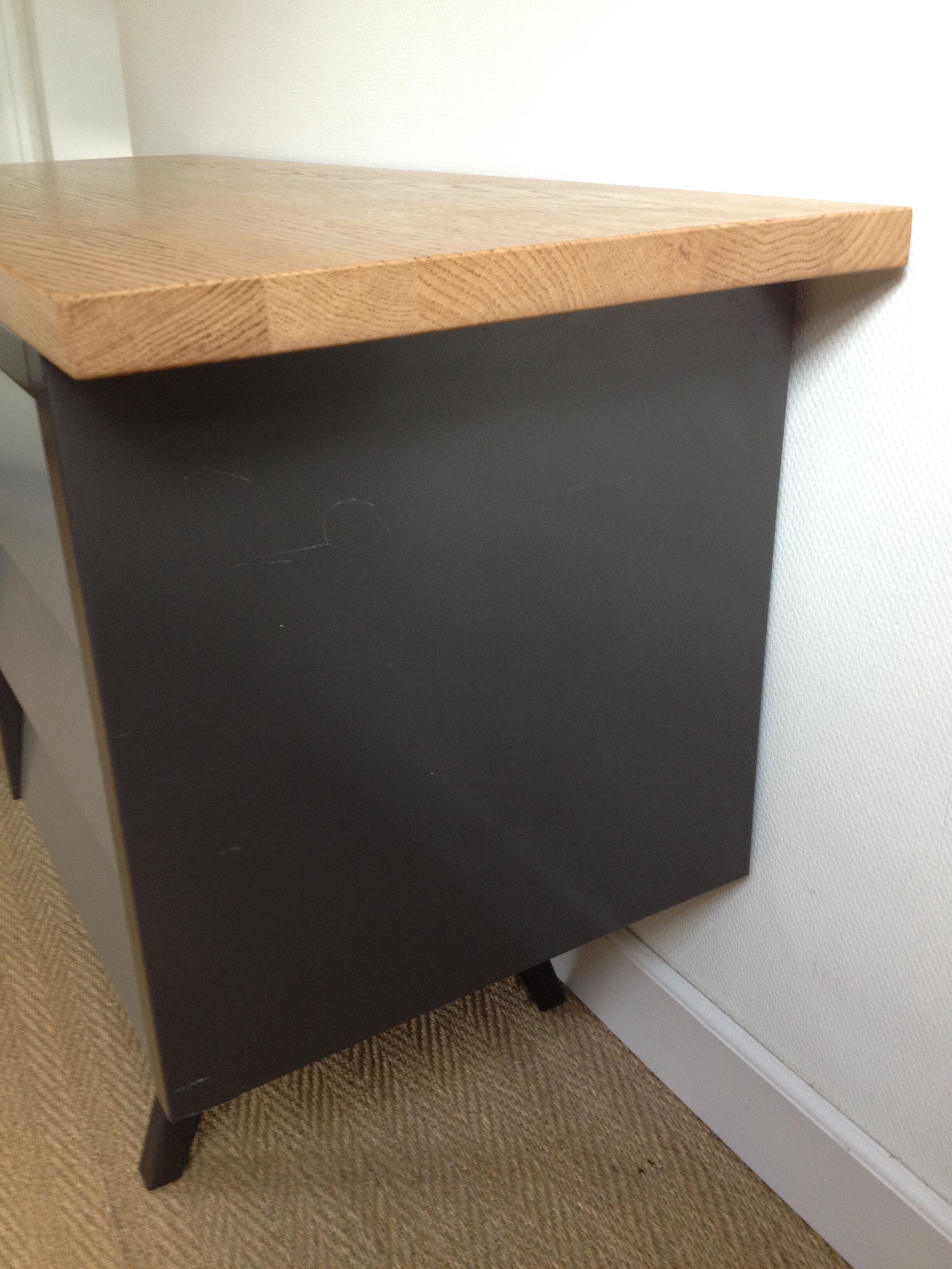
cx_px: 476
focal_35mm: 35
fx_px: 1283
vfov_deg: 52.6
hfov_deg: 40.7
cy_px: 634
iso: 100
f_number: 2.4
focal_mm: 4.28
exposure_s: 1/20
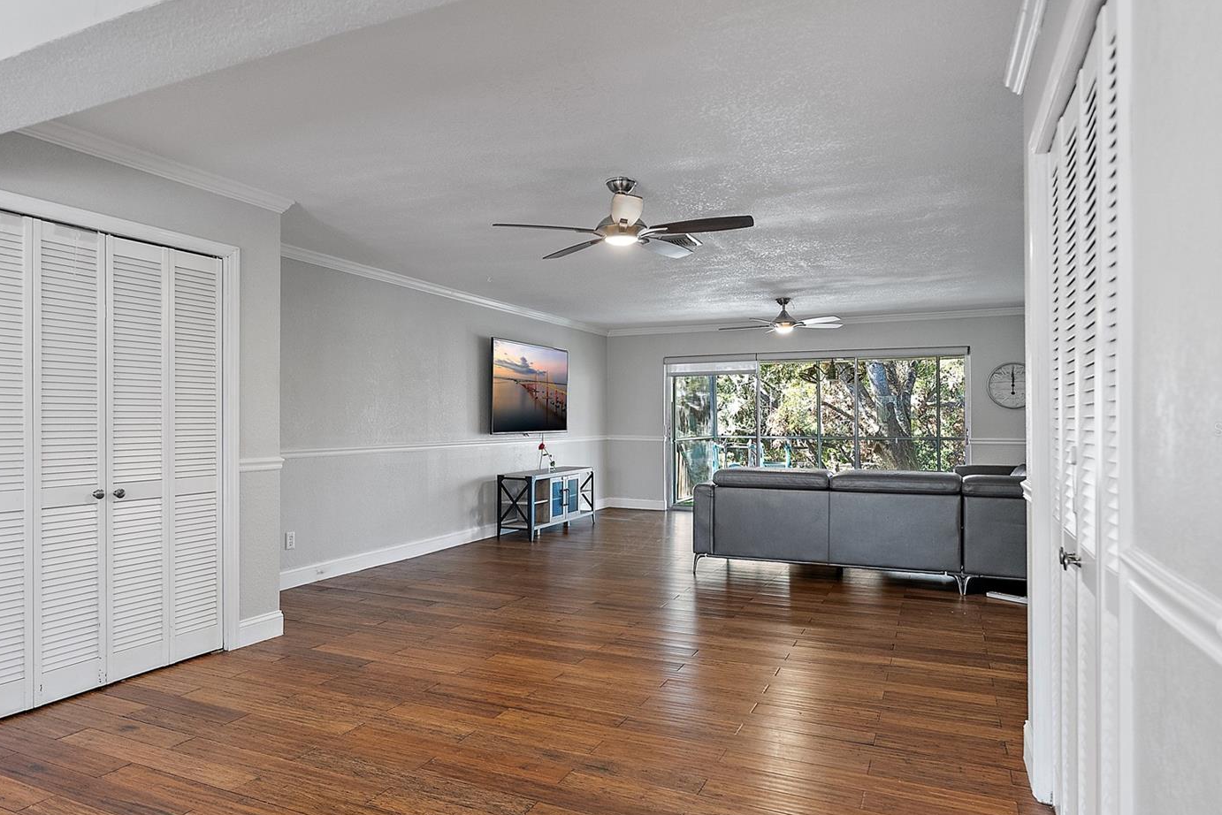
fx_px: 767
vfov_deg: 56.0
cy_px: 429
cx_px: 585
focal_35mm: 23
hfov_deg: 77.1
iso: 1600
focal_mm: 19.5
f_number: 4
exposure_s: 1/25
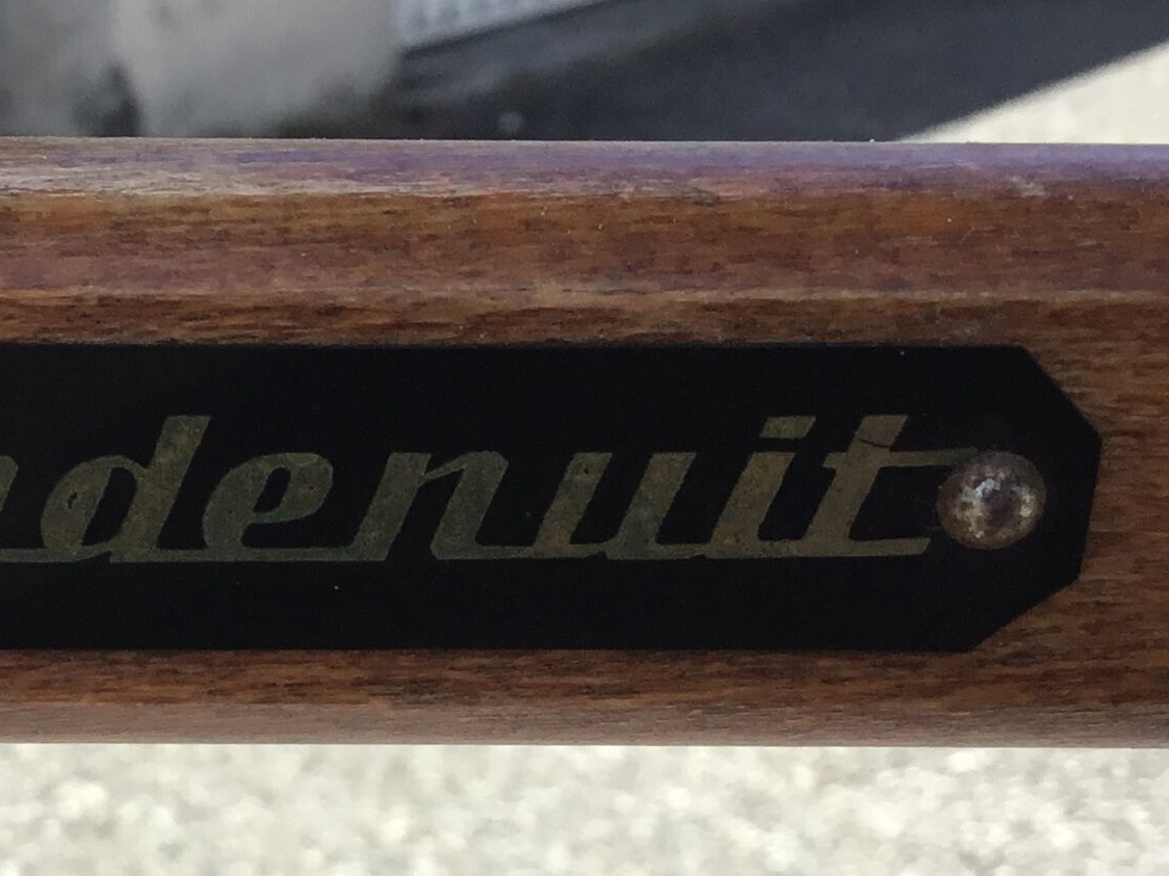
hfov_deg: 21.0
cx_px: -30
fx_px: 3039
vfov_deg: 16.3
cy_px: 635
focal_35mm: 90
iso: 25
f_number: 2.4
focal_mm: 3.3
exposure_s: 1/586
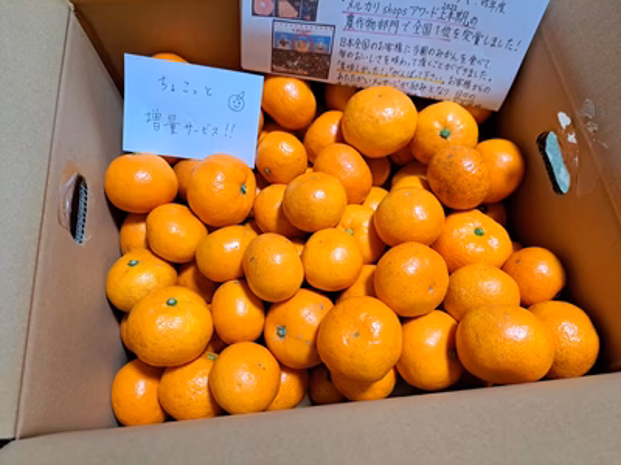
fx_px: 431
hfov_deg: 71.6
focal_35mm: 24
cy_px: 232
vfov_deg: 56.8
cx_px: 310
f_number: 1.8
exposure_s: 1/50
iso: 400
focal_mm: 5.23
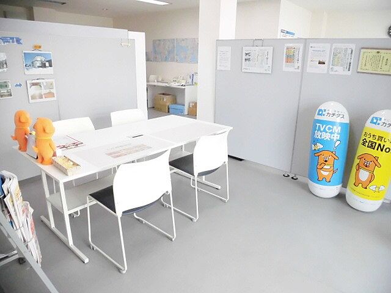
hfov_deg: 71.6
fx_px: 271
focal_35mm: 24
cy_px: 146
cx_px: 196
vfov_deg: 56.8
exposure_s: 1/200
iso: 800
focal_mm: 4.3
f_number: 3.1
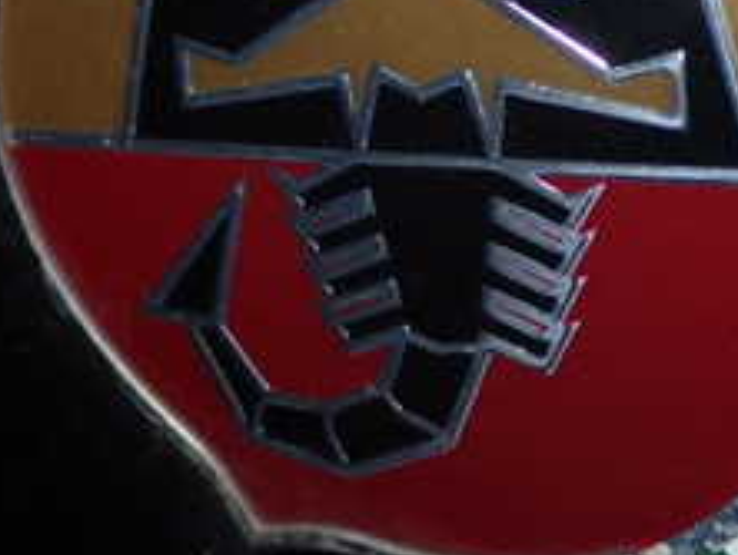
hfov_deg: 15.5
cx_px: 416
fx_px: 2711
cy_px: -43
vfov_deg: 11.5
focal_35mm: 127
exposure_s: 1/50
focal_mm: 8.4
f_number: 9
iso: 200
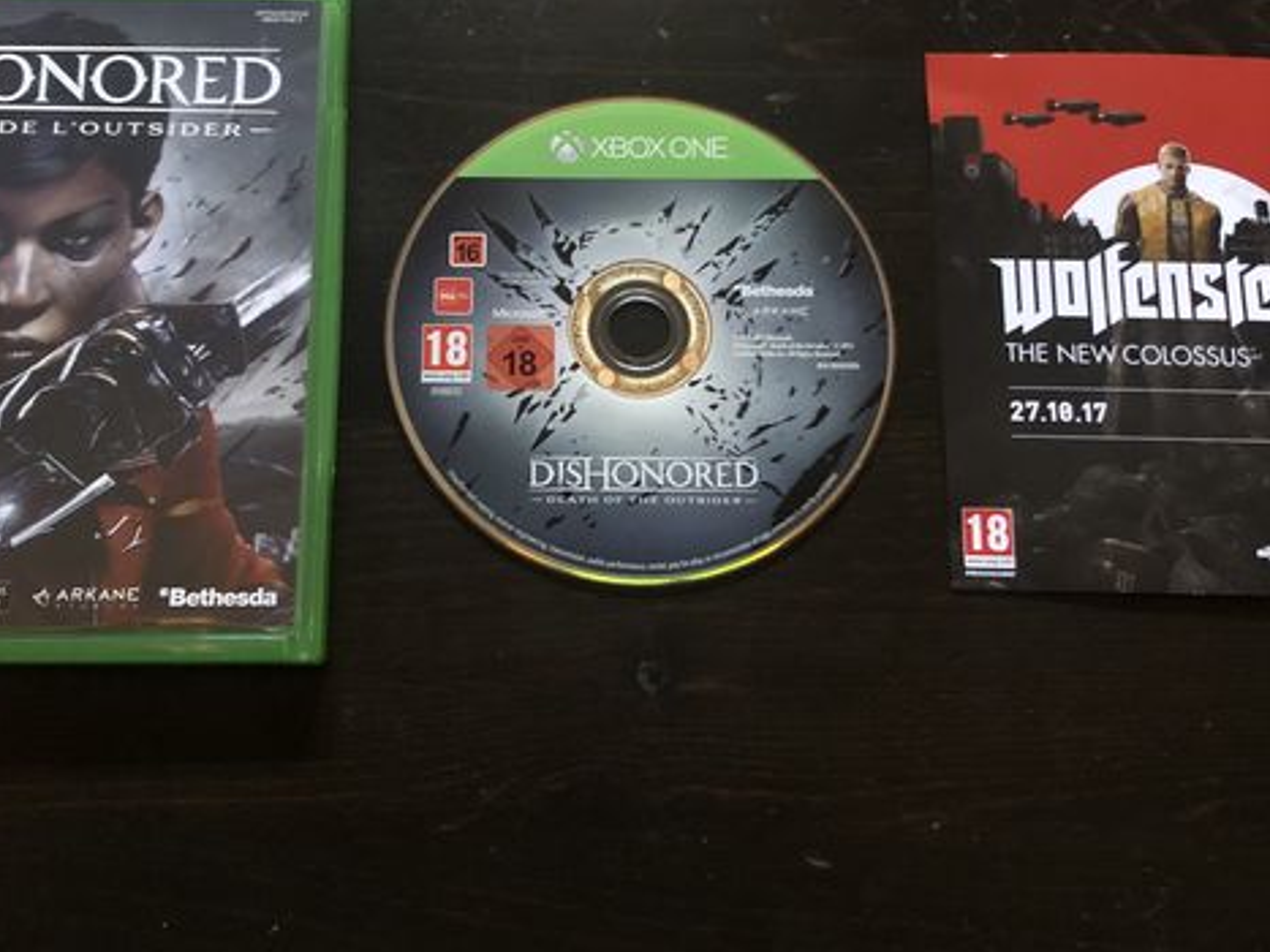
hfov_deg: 44.7
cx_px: 571
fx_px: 1541
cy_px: 339
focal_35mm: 42
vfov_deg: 34.1
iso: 100
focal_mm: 4
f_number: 1.8
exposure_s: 1/6
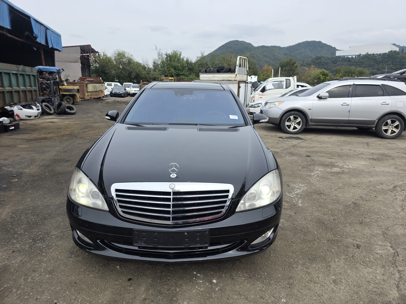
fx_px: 270
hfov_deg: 73.9
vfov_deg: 58.9
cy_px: 152
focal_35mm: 23
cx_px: 203
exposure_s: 1/2890
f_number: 1.7
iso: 80
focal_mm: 6.3
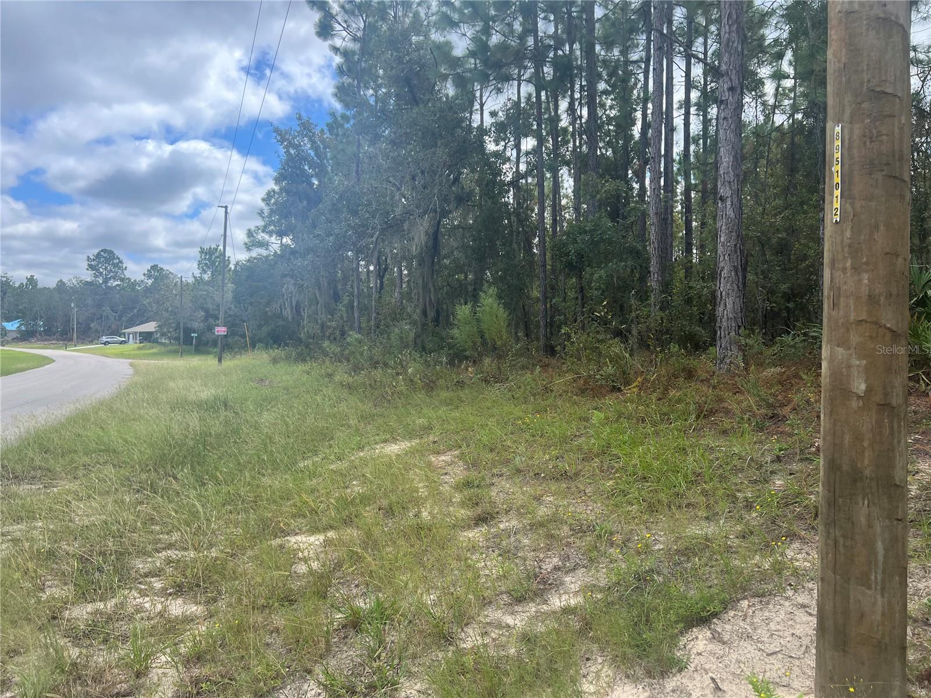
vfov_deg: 53.1
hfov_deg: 67.3
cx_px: 466
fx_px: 699
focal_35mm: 26
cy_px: 349
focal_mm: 5.7
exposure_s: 1/1751
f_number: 1.5
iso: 50
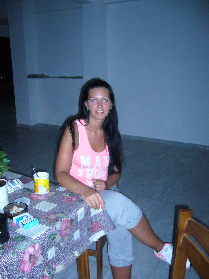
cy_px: 140
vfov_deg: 52.6
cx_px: 104
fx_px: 282
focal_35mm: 35
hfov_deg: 40.7
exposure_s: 1/30
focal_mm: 5.8
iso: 250
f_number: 2.8
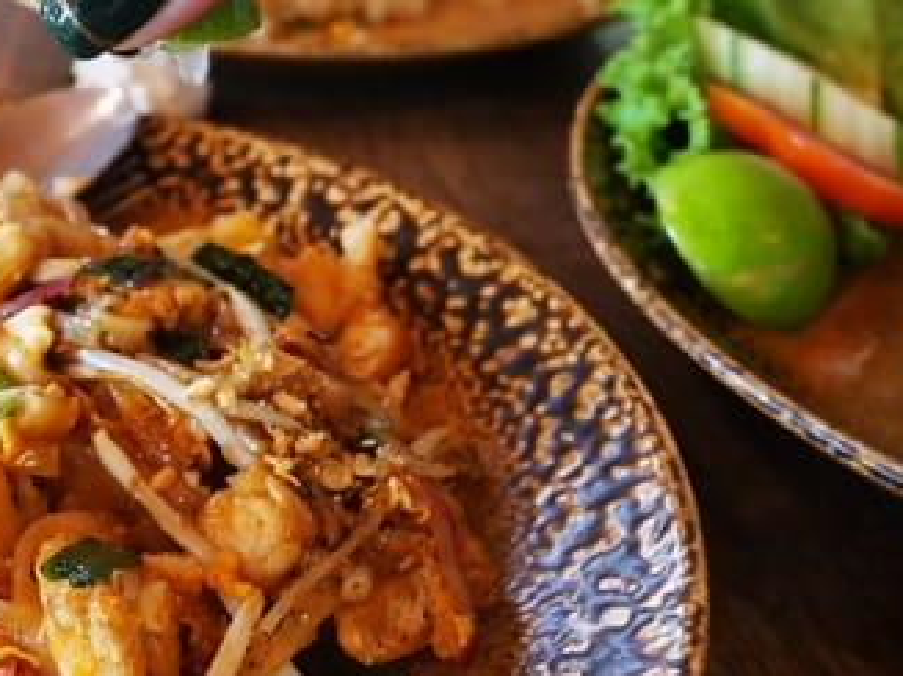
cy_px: 447
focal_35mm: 49
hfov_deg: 35.8
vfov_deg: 29.5
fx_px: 1278
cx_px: 40
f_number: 3.5
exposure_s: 1/60
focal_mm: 12
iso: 800
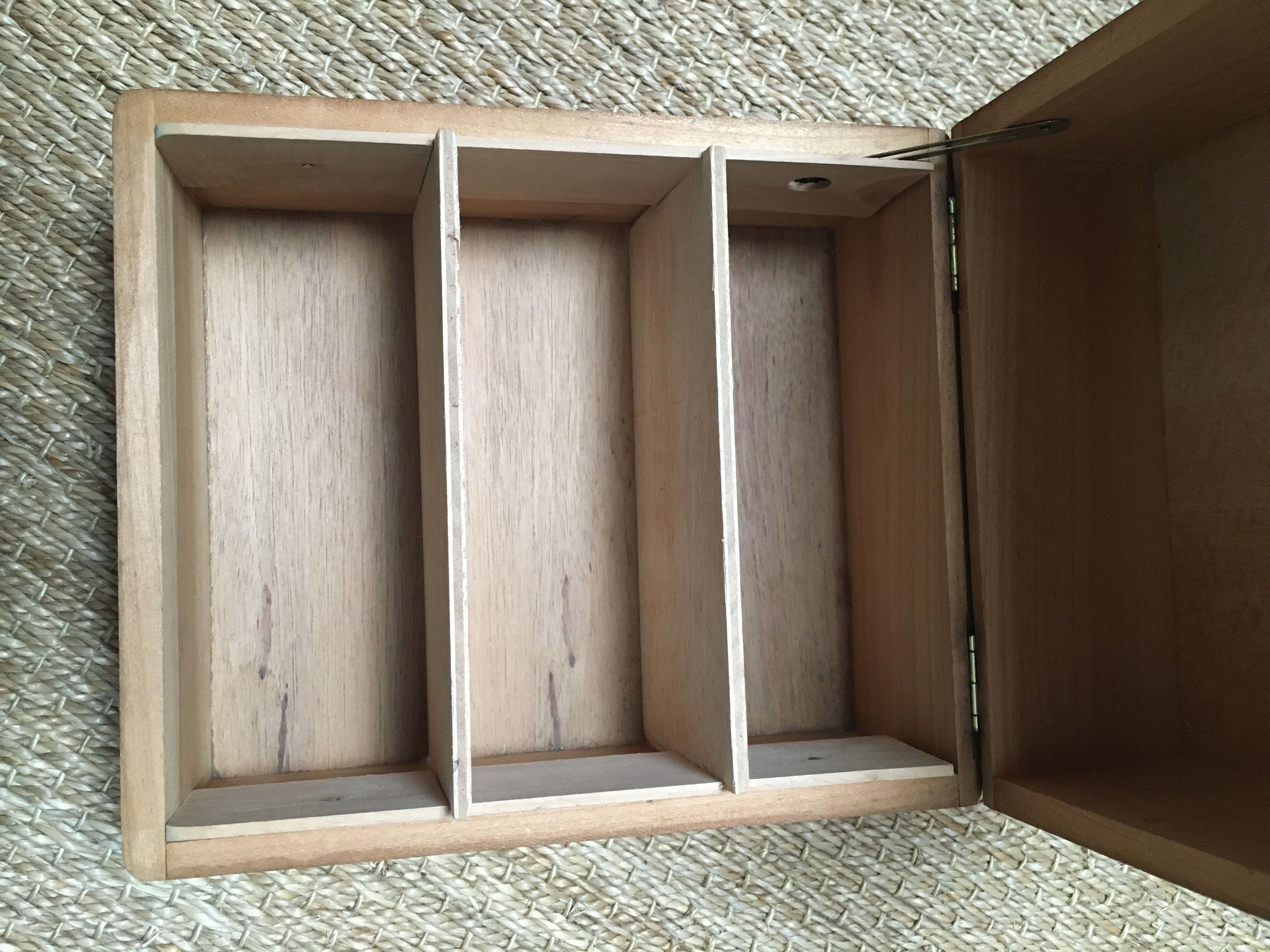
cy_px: 476
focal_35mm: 29
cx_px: 635
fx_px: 1064
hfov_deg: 61.7
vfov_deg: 48.2
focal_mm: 4.15
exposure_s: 1/33
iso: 250
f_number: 2.2
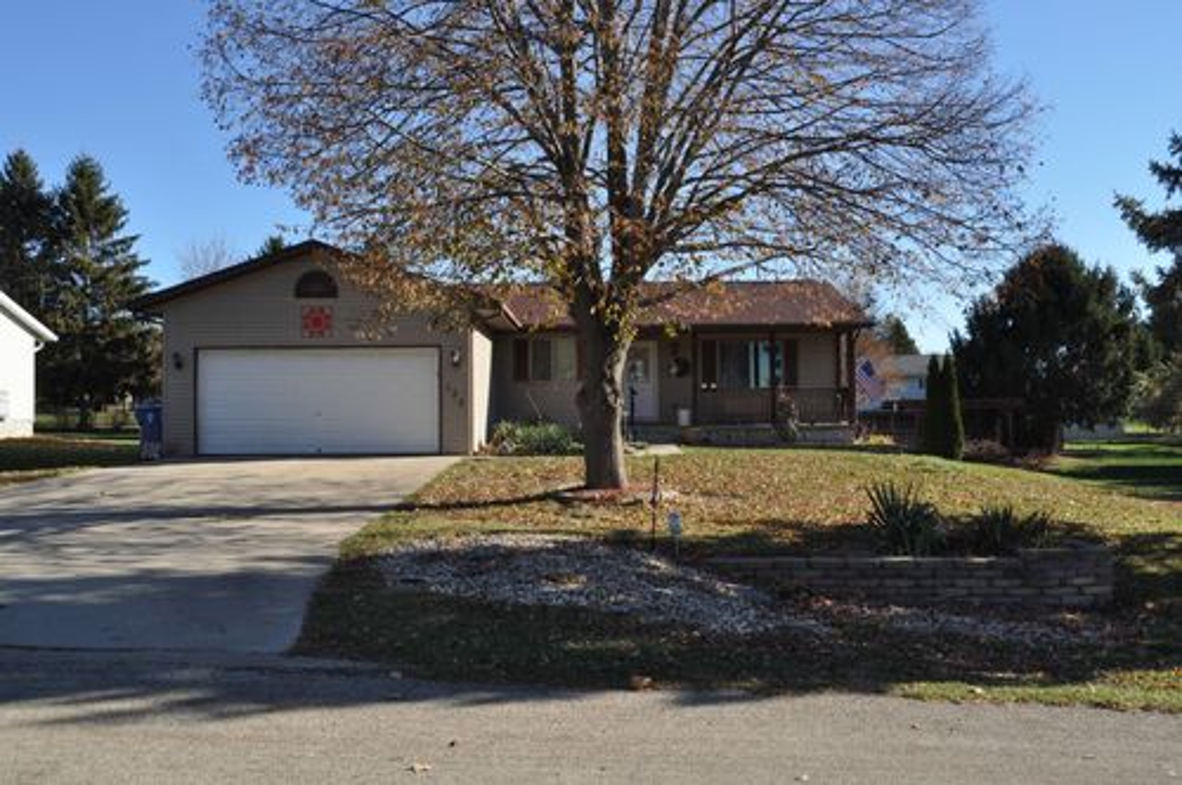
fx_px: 1082
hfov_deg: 57.3
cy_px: 392
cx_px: 591
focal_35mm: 33
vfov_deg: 39.9
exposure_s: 1/320
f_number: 9
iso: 200
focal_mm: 22
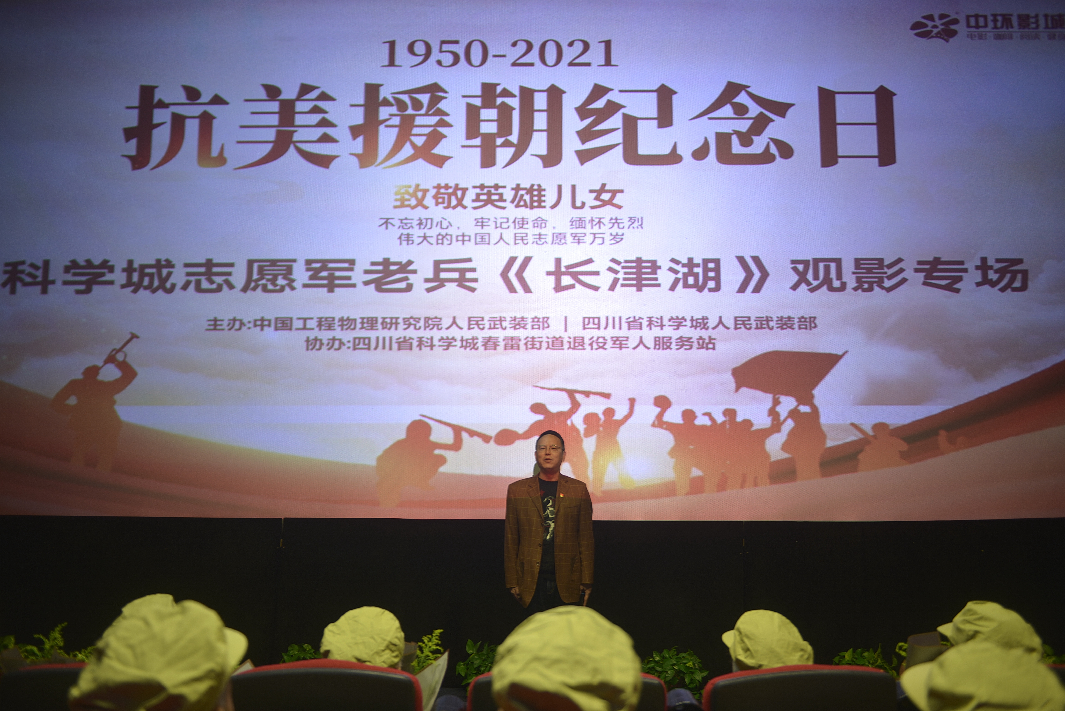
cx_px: 532
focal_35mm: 29
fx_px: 858
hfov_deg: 63.6
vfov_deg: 45.0
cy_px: 356
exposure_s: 1/13
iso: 100
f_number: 2.8
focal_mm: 29
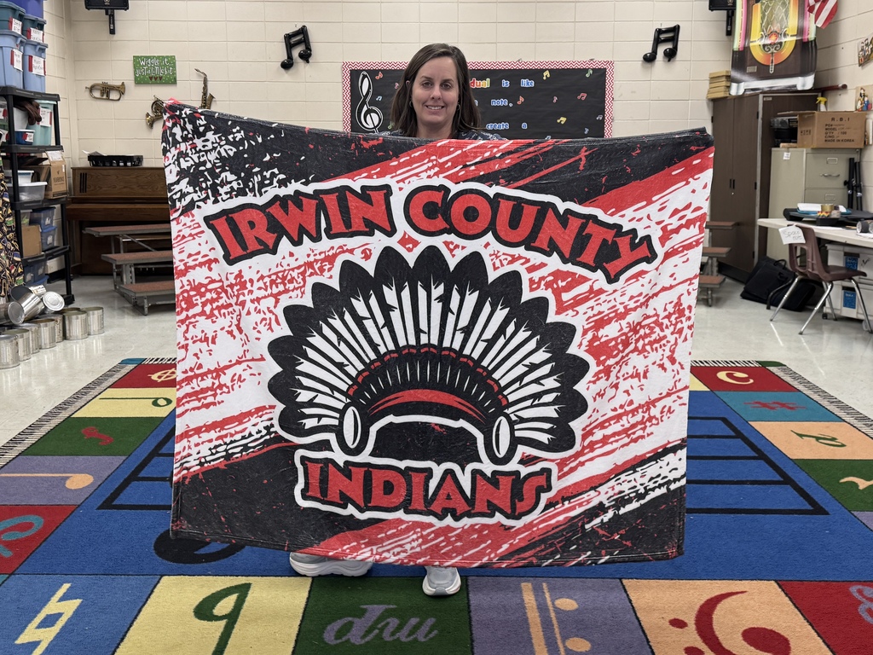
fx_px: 605
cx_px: 436
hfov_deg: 71.6
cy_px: 328
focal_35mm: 24
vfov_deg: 56.8
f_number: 1.78
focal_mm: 6.76
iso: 200
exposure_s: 1/120
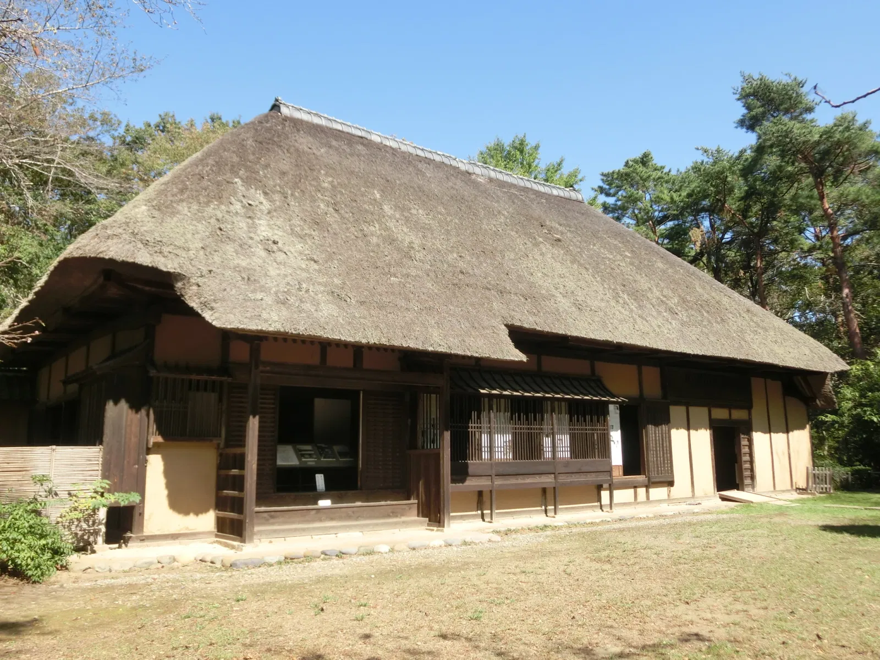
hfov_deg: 60.0
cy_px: 330
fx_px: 763
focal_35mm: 30
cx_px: 440
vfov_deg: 46.8
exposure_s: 1/400
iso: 80
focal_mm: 5.36
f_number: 3.5
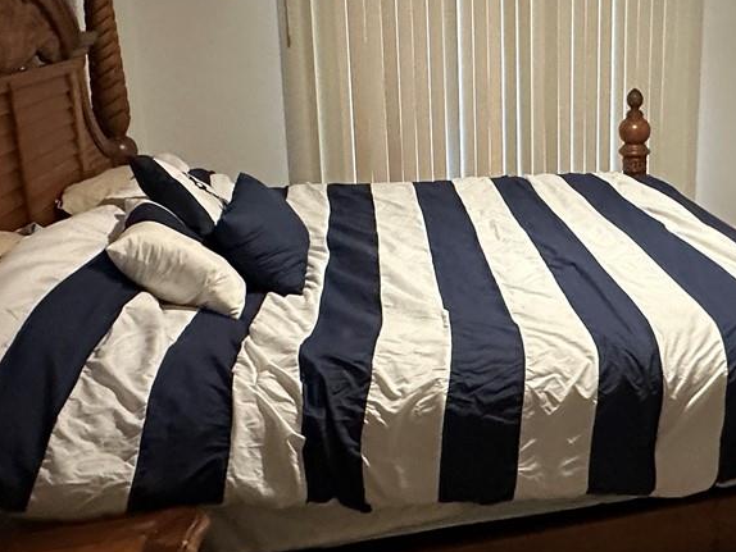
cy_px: 181
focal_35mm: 39
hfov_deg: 45.5
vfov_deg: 36.4
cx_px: 586
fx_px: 830
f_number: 2.2
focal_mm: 2.22
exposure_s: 1/60
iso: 800
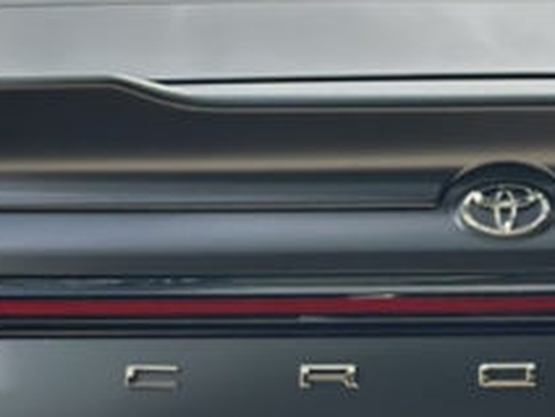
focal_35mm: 232
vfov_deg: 6.4
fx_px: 3720
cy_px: 525
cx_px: 505
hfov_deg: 8.5
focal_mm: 6.86
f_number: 1.78
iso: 80
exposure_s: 1/785
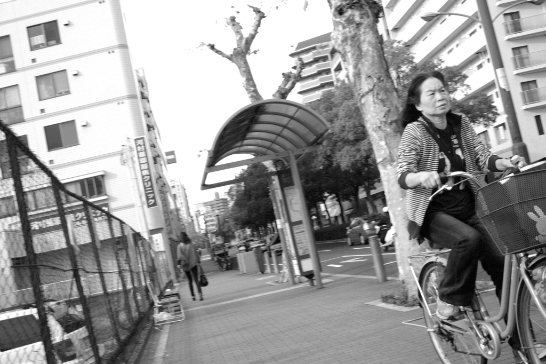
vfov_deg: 32.6
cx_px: 273
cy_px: 182
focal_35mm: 41
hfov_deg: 47.4
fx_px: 622
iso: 800
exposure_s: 1/400
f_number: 9
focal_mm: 24.2
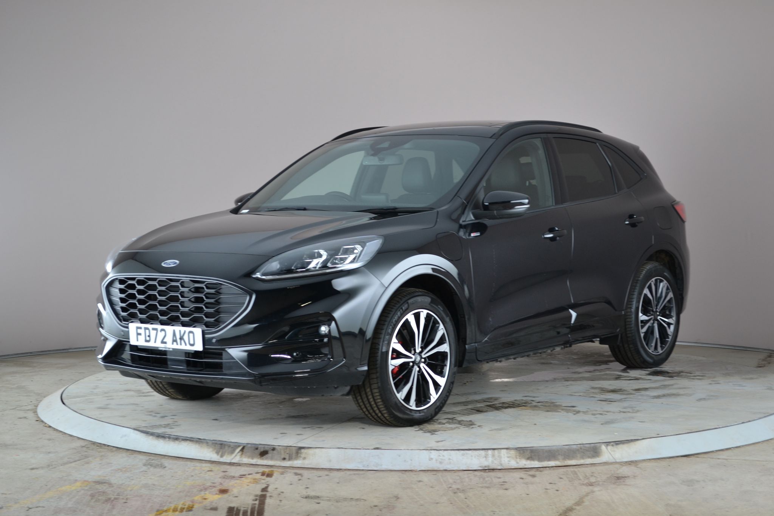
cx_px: 387
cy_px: 258
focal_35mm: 63
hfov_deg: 31.9
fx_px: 1354
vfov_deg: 21.6
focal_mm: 42
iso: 200
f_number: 5.3
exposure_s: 1/8
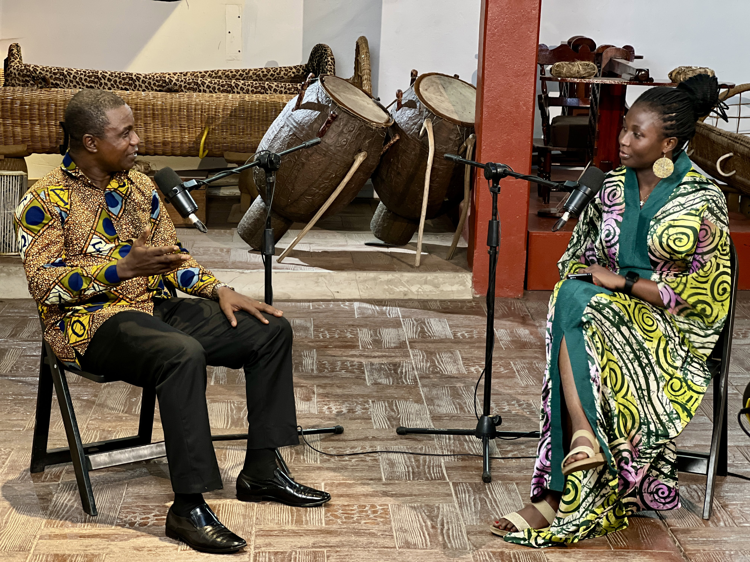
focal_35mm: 77
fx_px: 1668
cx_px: 375
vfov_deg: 19.1
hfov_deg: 25.3
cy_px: 281
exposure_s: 1/33
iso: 320
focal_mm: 9
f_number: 2.8
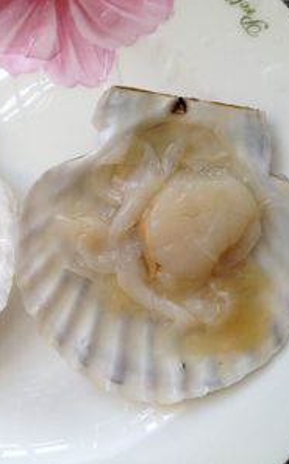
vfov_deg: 40.3
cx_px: 23
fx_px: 632
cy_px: 233
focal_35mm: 50
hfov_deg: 24.9
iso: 80
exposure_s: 1/120
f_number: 2.4
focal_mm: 4.28
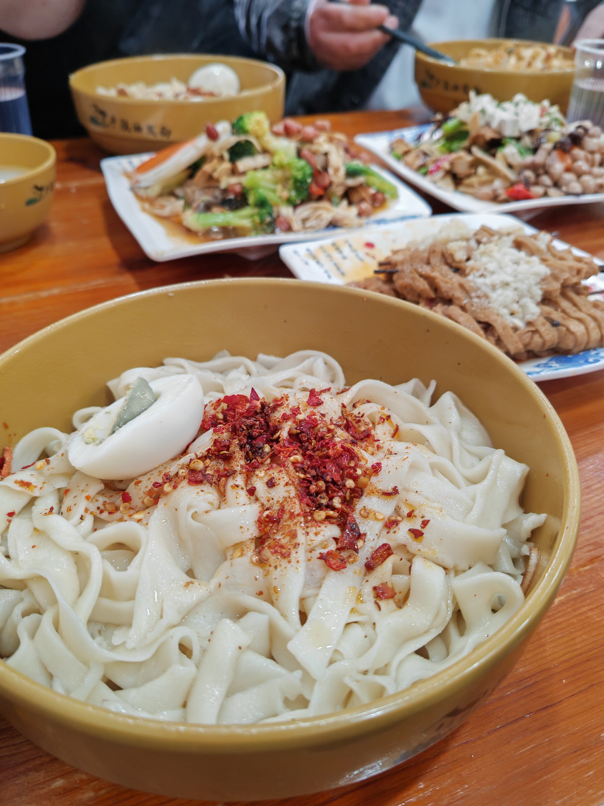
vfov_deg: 65.3
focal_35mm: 27
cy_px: 403
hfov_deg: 51.4
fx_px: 628
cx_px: 302
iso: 1000
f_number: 1.9
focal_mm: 6.12
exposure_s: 1/100
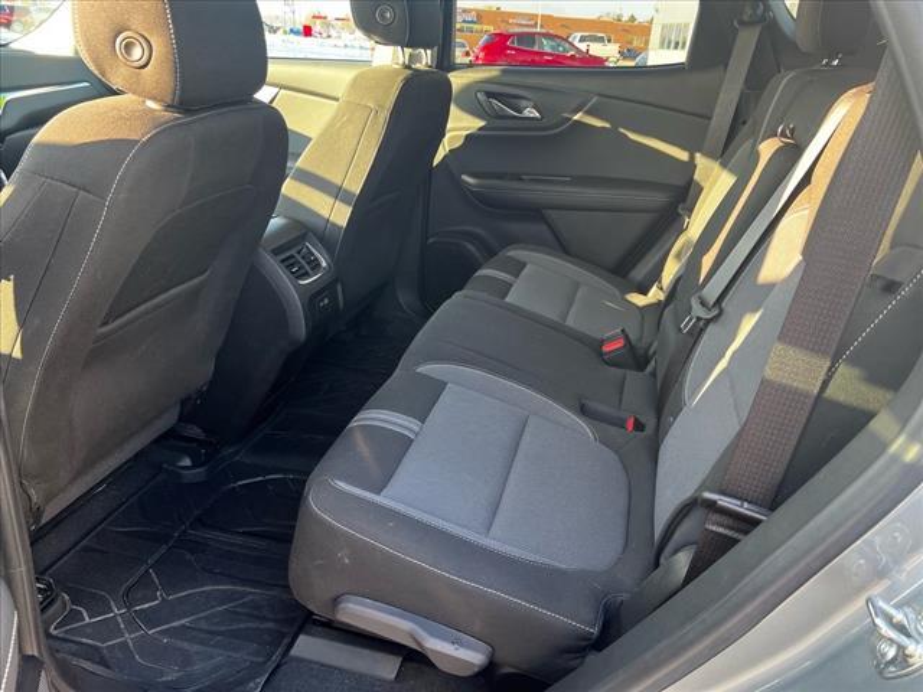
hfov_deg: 67.3
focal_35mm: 26
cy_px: 346
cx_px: 462
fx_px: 693
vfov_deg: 53.1
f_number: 1.5
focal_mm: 5.7
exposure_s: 1/121
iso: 100
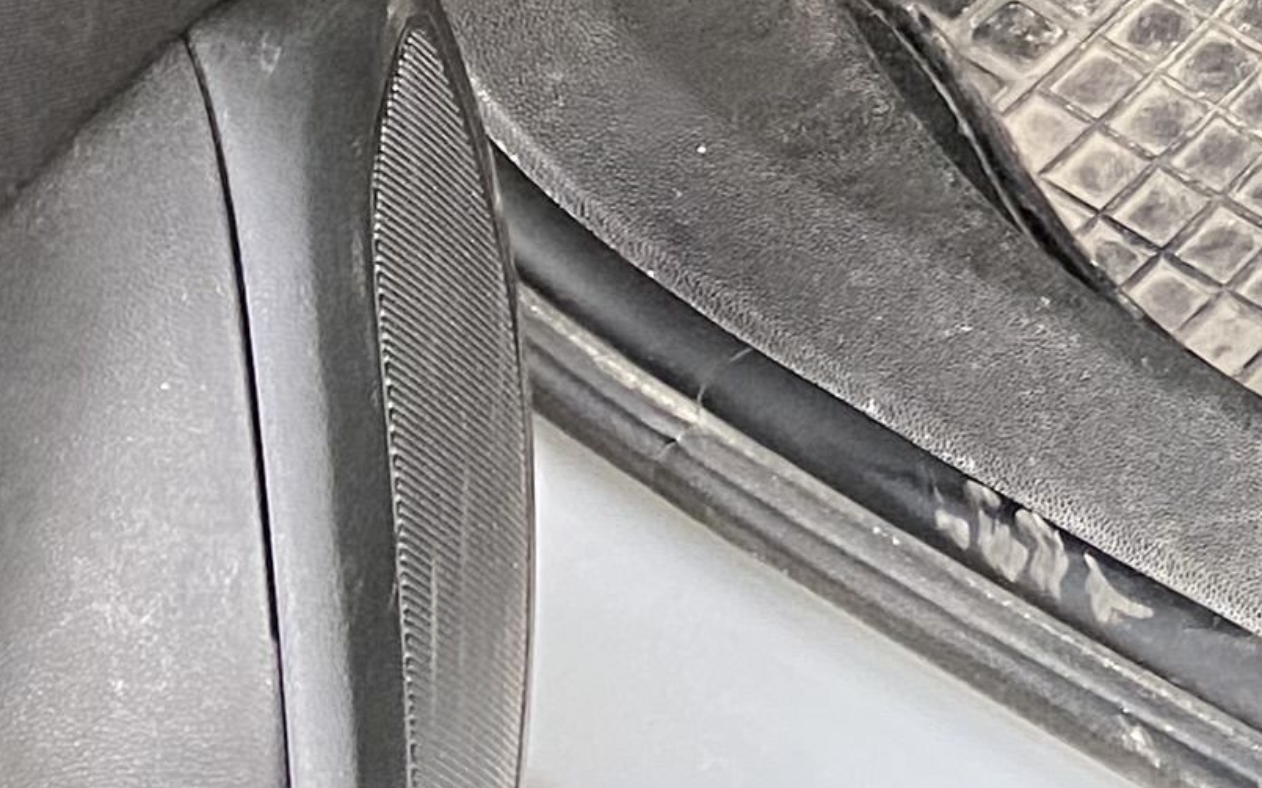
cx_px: 2711
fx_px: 4746
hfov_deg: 12.8
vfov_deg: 8.4
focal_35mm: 138
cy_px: -1349
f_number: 1.8
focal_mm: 4.25
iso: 125
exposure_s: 1/89
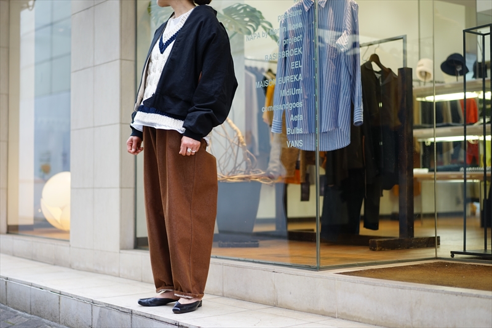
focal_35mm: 55
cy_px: 164
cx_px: 246
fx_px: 751
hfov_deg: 36.3
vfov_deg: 24.6
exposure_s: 1/60
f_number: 1.8
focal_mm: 55
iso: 100
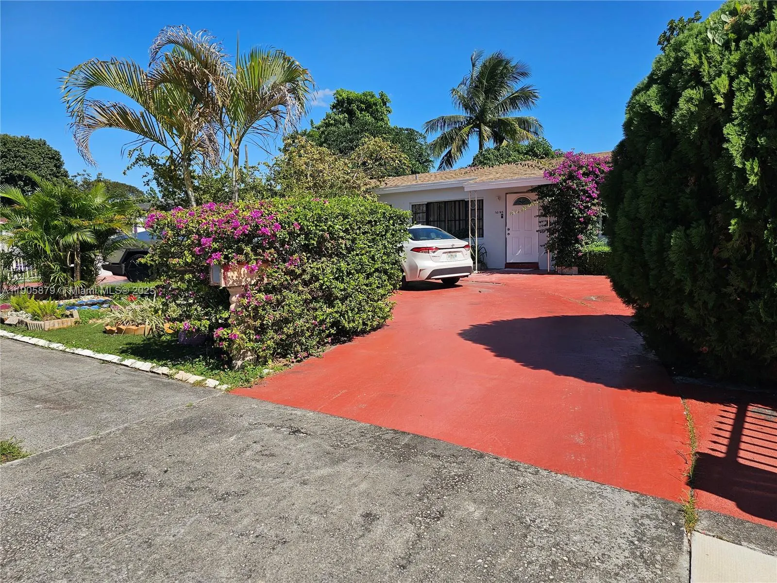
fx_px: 516
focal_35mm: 23
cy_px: 292
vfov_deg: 58.9
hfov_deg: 73.9
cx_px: 388
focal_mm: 6.3
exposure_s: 1/827
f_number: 1.7
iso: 10
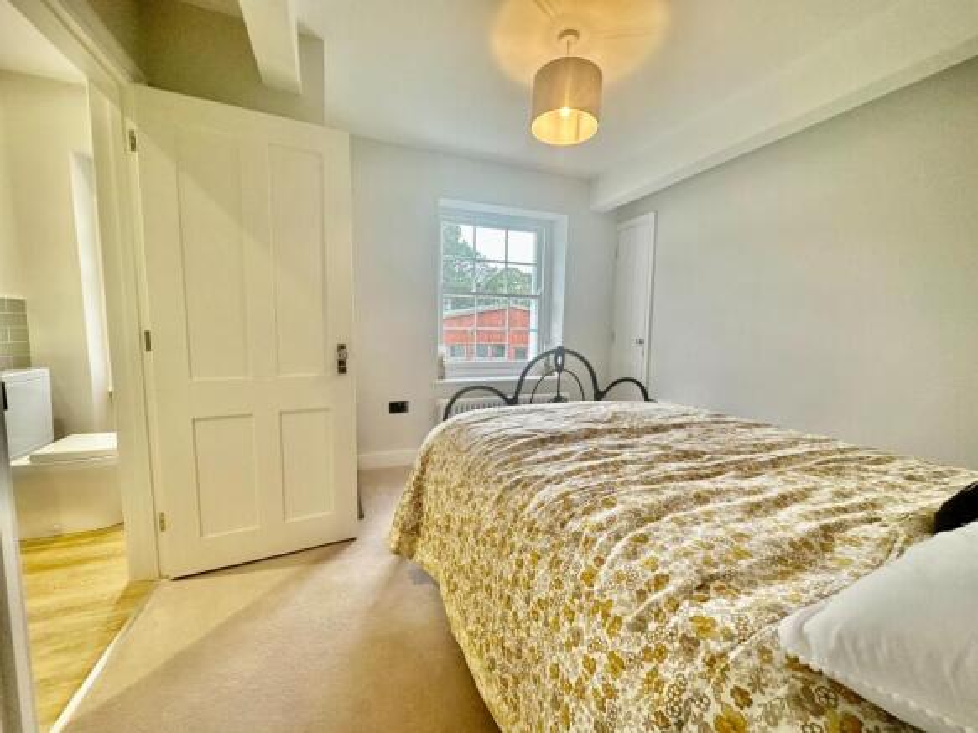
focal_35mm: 14
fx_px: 395
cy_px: 366
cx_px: 489
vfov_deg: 85.7
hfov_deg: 102.1
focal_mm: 2.22
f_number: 2.2
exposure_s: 1/100
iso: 160
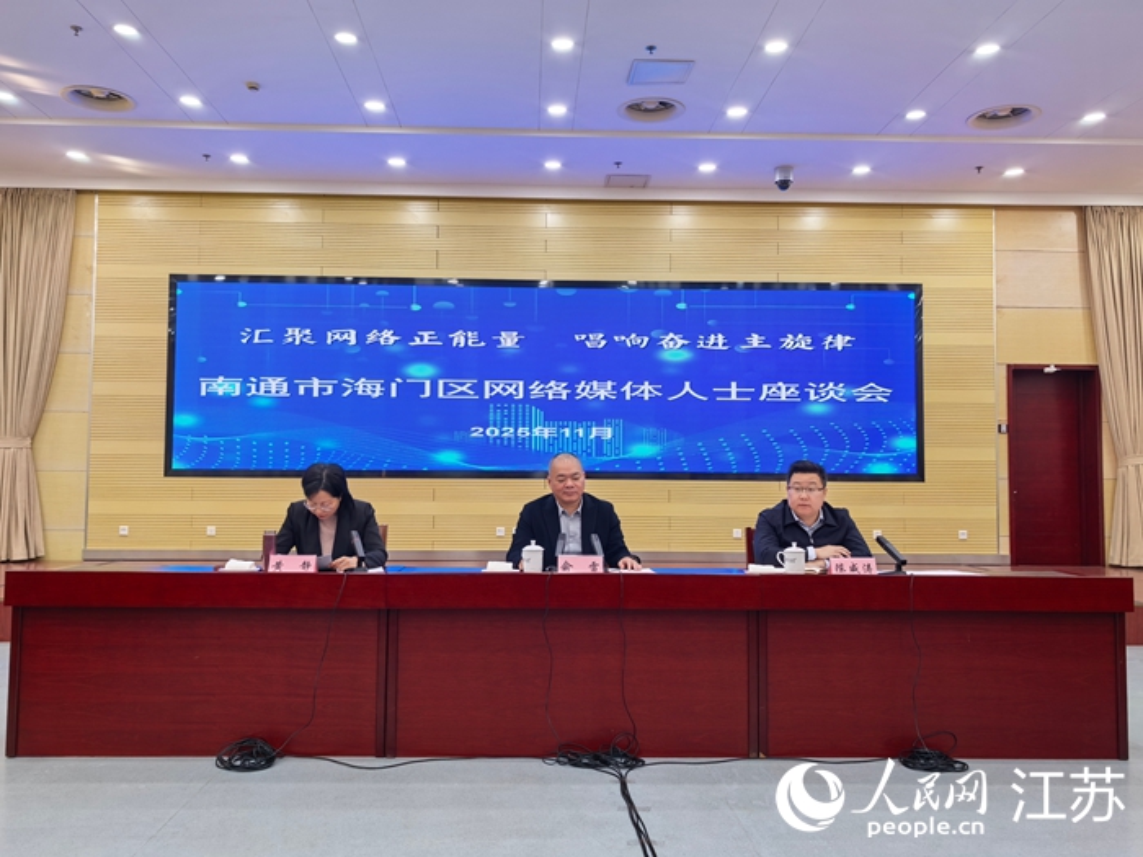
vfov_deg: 48.2
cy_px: 428
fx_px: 958
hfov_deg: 61.7
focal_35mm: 29
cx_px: 572
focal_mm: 5.75
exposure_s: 1/100
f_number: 2
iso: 64
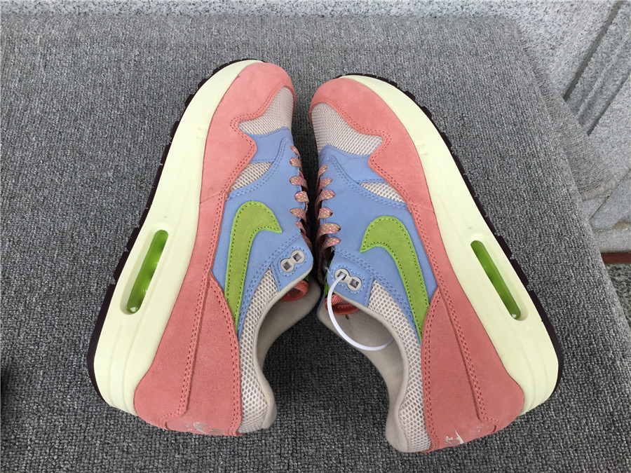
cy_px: 236
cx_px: 316
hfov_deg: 58.4
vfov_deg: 45.4
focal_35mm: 31
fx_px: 565
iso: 25
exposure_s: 1/341
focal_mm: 3.3
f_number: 2.4
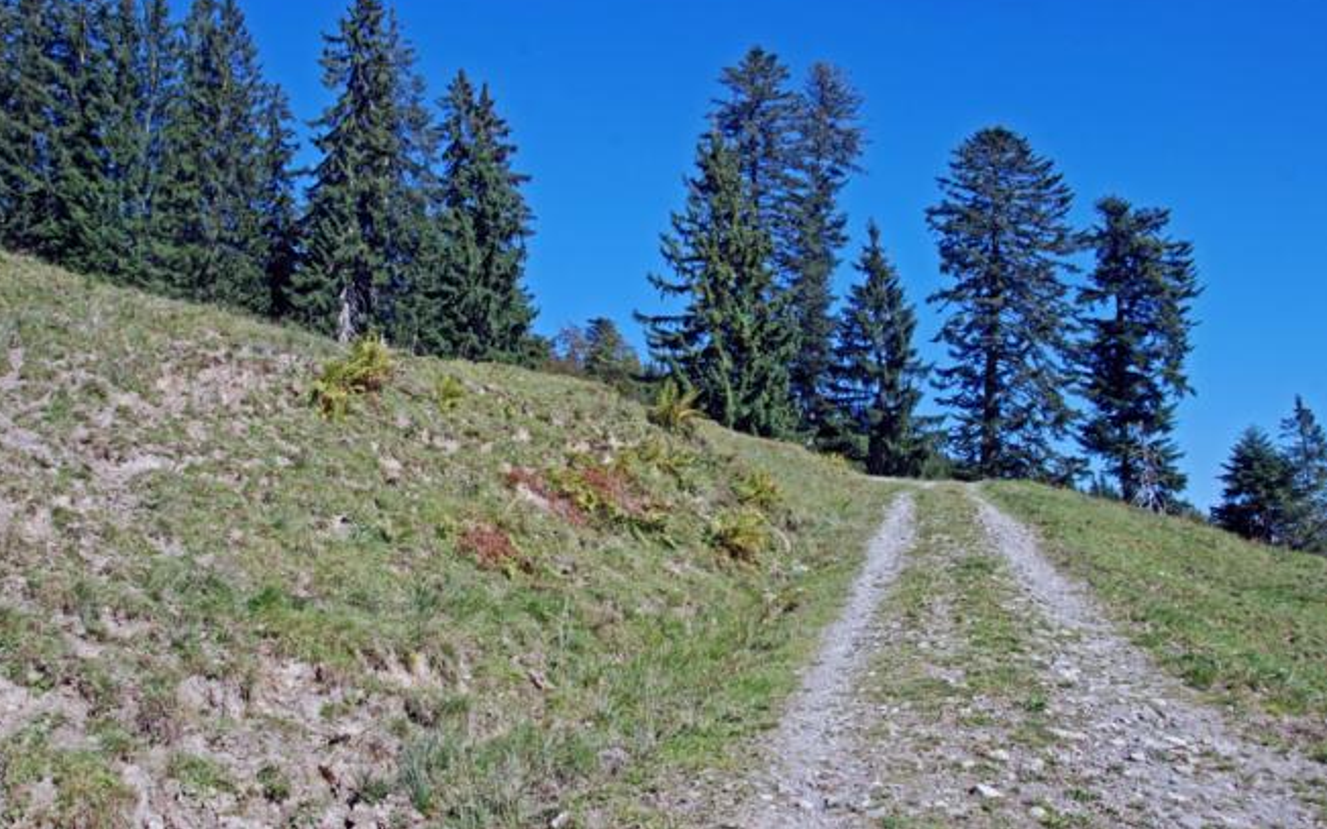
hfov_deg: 56.7
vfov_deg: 37.3
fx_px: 1230
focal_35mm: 34
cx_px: 658
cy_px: 385
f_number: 9
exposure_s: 1/100
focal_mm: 22
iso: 160
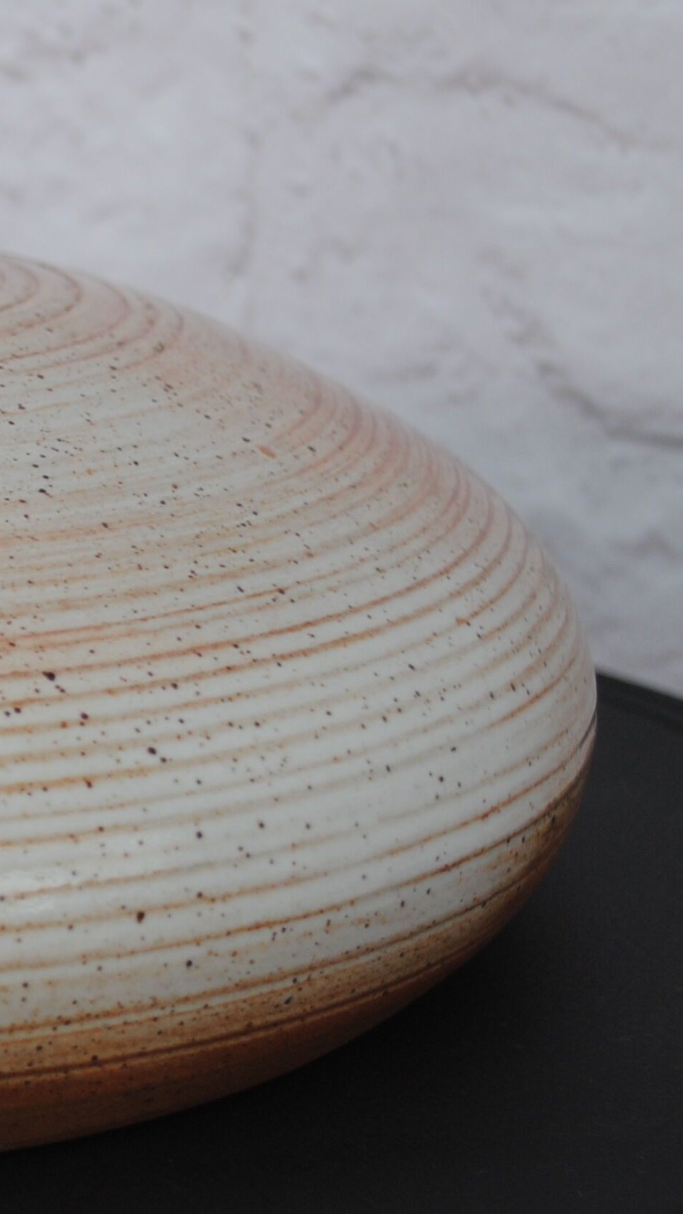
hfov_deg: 10.0
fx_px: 3735
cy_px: 543
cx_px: -478
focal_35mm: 116
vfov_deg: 18.5
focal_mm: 32
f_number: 4.8
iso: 200
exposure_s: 1/80
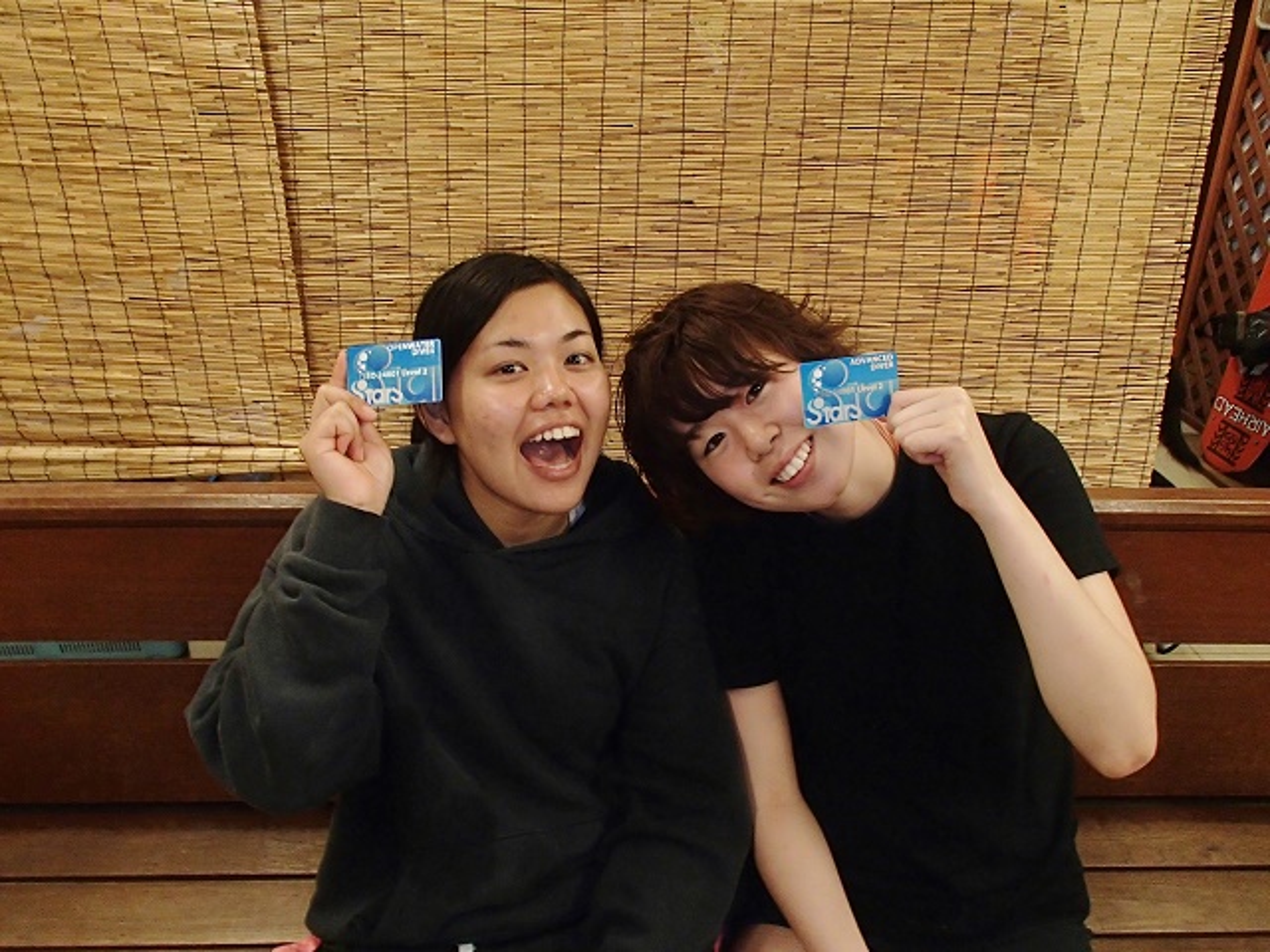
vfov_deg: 49.7
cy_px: 476
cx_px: 635
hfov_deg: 63.4
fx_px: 1027
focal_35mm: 28
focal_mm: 5
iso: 400
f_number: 3.9
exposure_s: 1/30
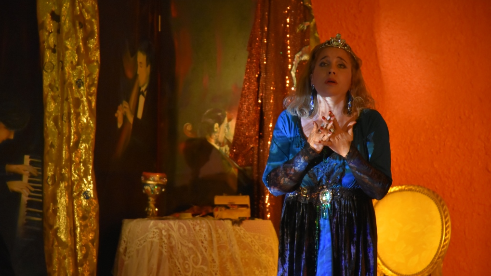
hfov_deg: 9.8
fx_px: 2877
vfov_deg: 5.5
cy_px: 139
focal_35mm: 221
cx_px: 245
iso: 3200
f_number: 5.6
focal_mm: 140
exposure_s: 1/60
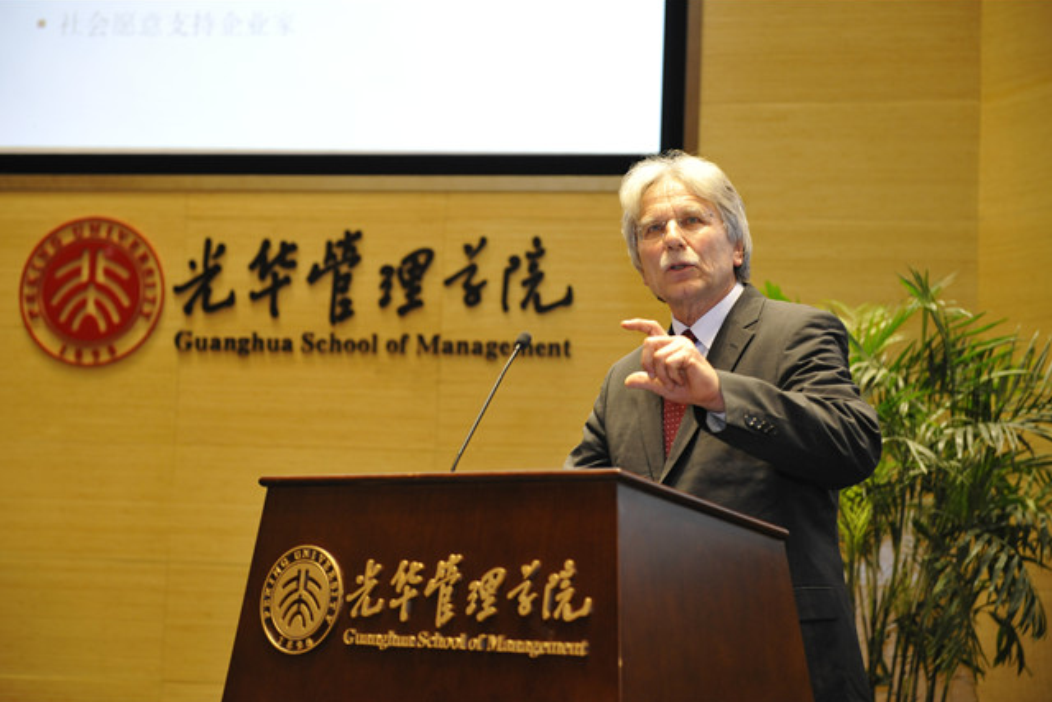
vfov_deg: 19.2
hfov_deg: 28.4
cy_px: 352
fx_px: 2075
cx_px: 521
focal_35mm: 71
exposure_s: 1/125
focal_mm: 70
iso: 2200
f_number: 3.3
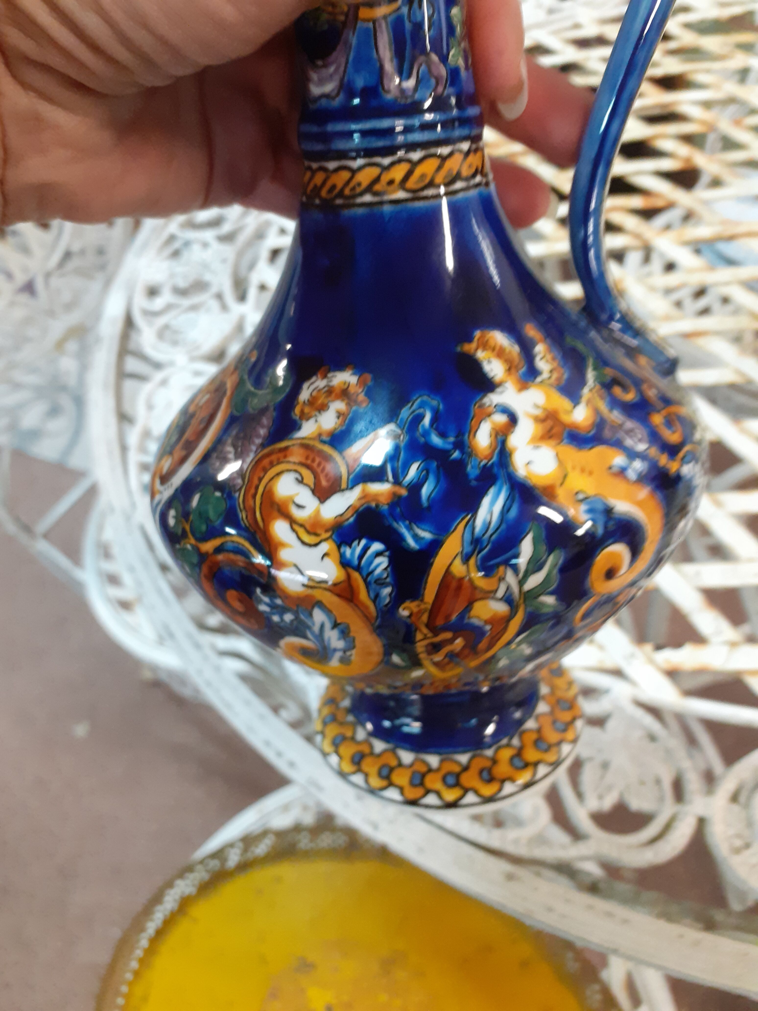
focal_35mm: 27
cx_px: 379
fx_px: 788
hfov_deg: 51.4
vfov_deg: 65.3
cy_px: 506
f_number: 1.9
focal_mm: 3.6
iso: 200
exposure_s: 1/33
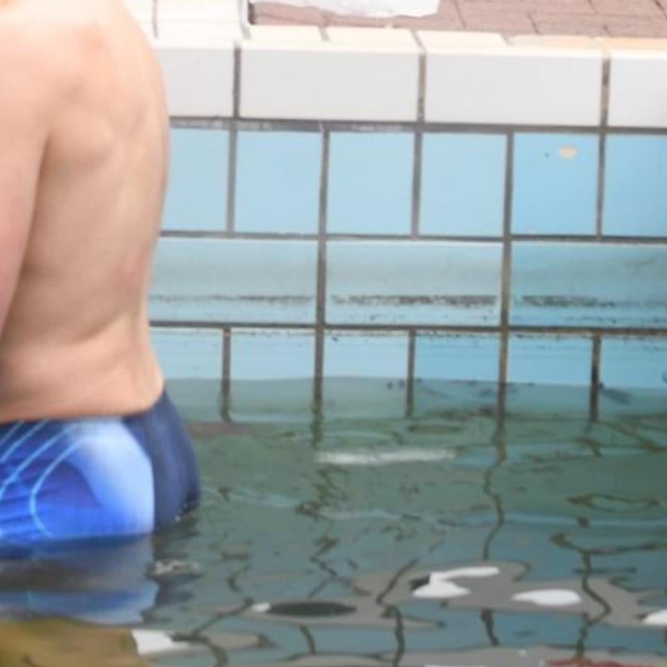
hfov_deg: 8.1
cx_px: 155
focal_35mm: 216
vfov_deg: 8.0
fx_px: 4709
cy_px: -303
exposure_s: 1/250
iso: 400
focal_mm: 50
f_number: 3.5
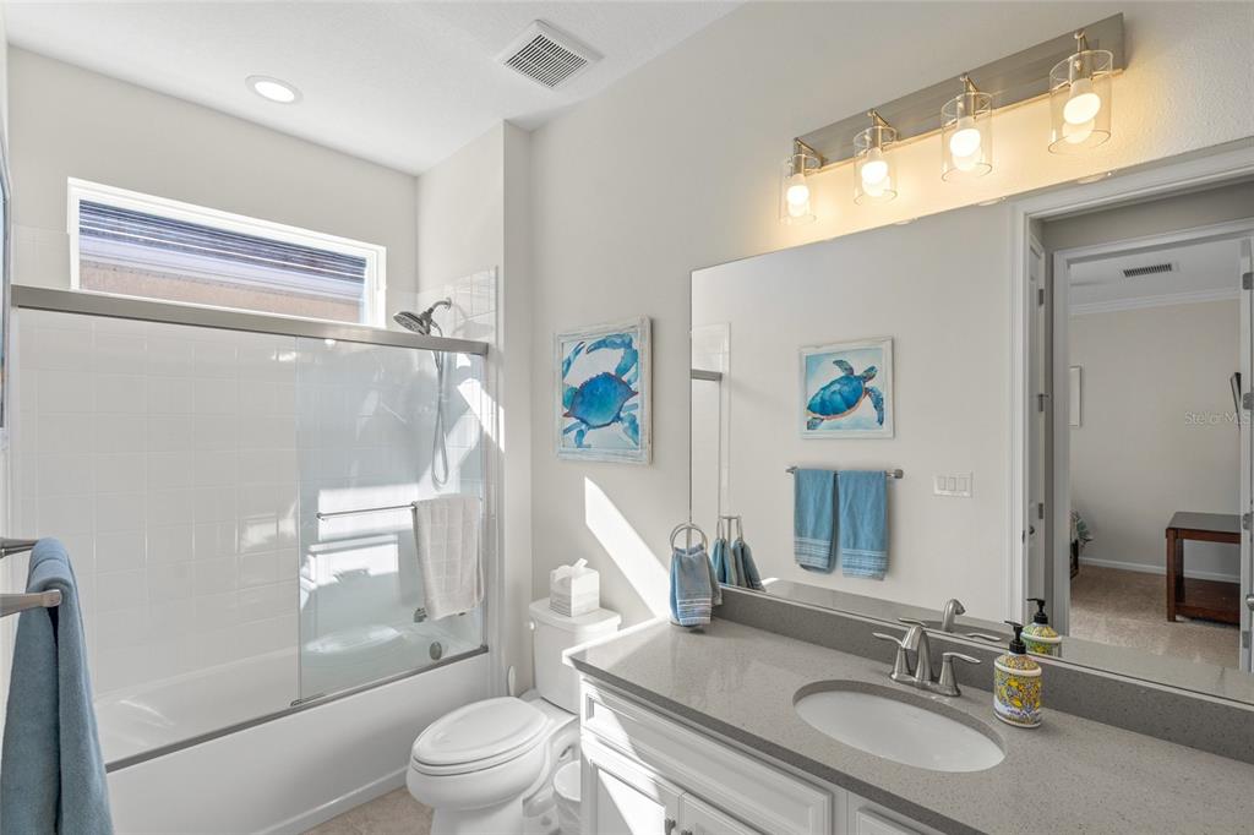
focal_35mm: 16
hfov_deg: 96.8
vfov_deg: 73.7
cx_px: 627
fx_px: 557
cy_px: 418
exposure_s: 1/20
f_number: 6.3
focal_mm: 16
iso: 250
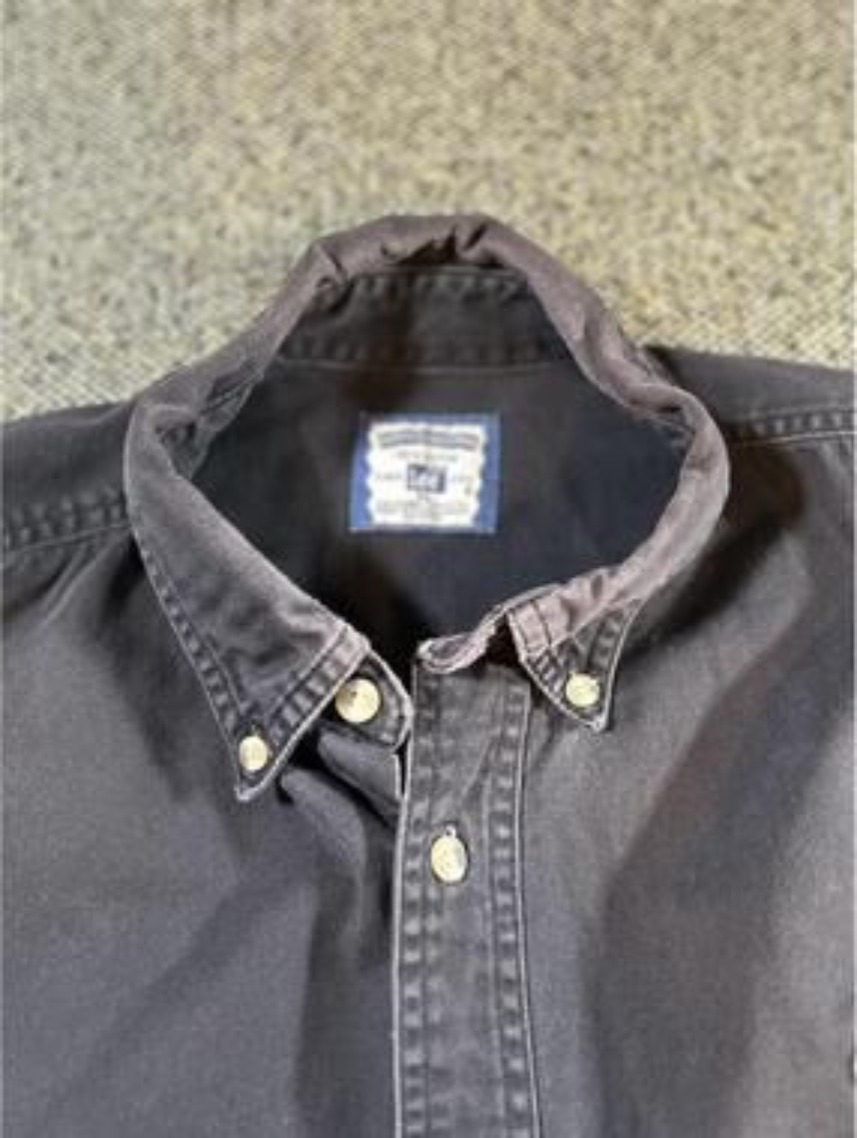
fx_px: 856
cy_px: 569
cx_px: 428
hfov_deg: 53.2
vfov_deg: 67.2
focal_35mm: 26
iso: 500
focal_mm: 5.7
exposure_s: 1/40
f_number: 1.5
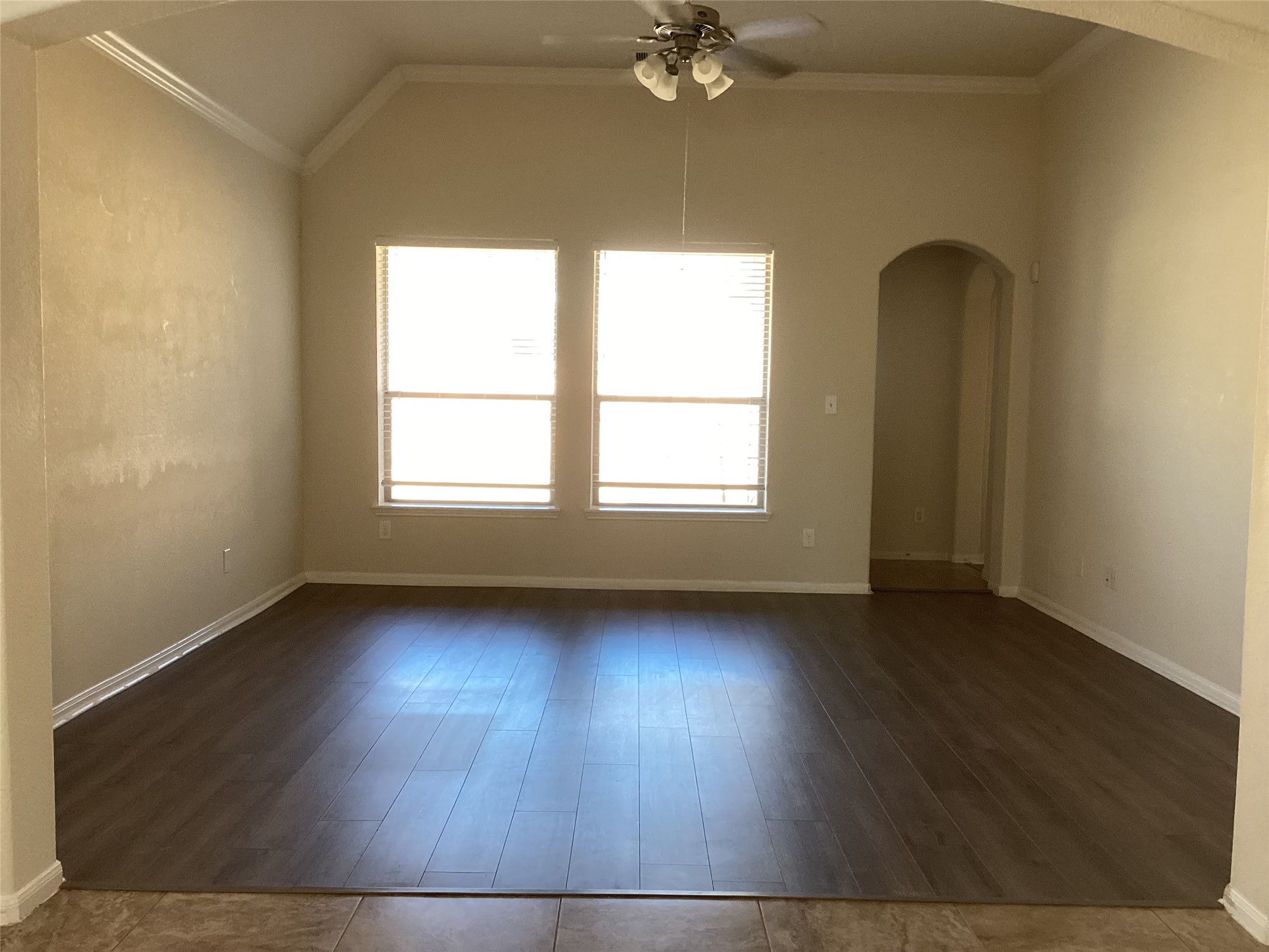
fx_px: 1136
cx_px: 634
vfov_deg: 45.4
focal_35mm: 31
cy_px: 476
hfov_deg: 58.4
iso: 100
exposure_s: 1/60
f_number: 2.4
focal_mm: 3.3
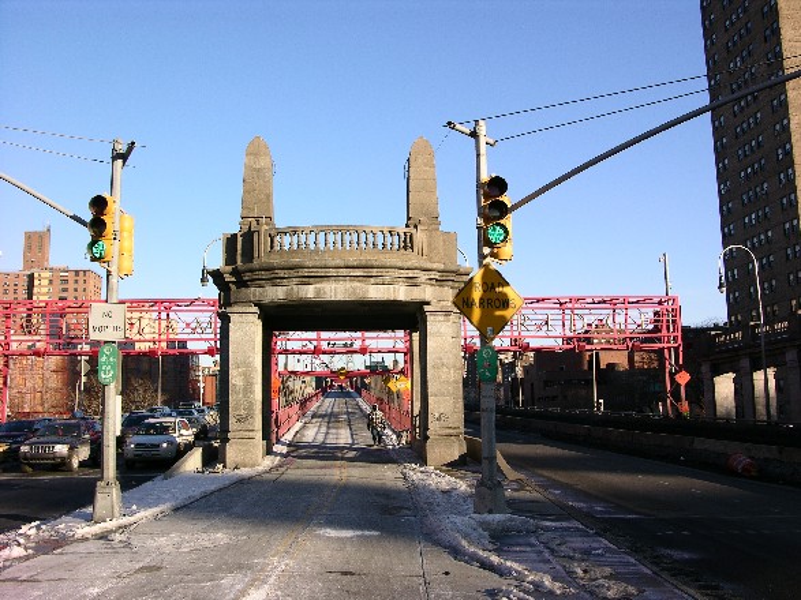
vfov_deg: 40.7
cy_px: 300
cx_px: 400
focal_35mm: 35
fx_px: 810
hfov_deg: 52.6
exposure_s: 1/97.4
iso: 50
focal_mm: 8.9
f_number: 7.1
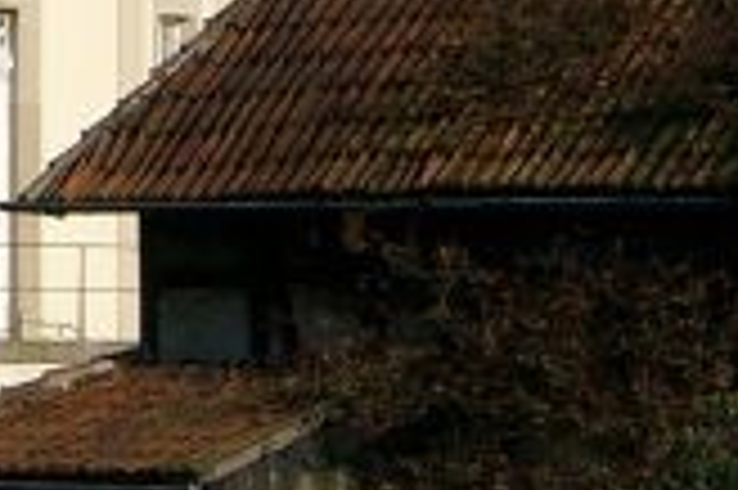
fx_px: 10383
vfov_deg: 2.7
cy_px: -418
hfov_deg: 4.0
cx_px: -500
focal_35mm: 507
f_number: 4
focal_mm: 20.74
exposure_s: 1/895
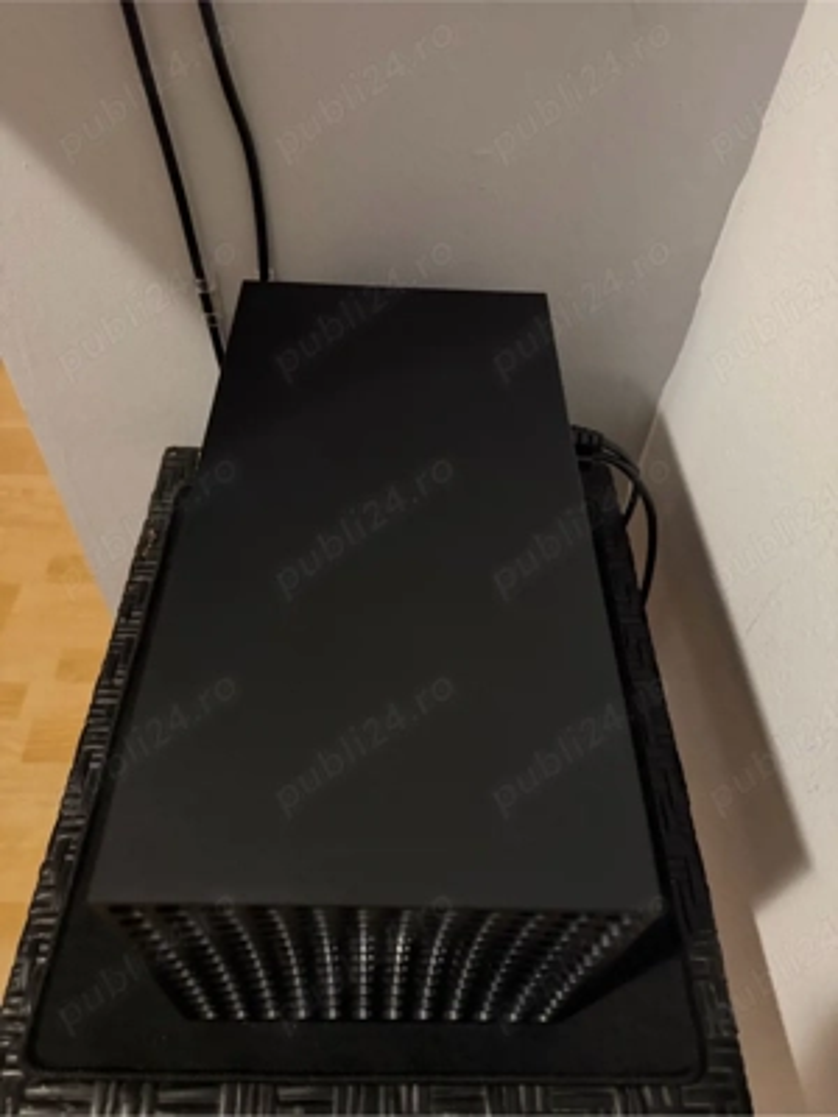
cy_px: 558
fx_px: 775
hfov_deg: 56.8
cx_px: 419
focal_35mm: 24
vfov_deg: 71.6
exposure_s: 1/30
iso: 1250
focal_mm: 6.76
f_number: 1.78
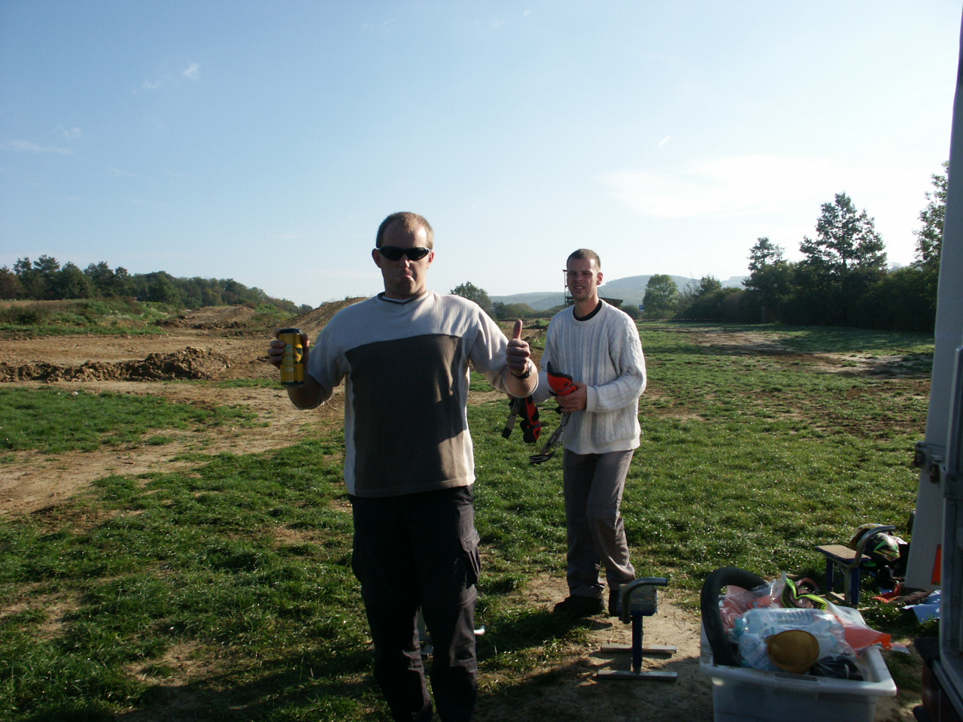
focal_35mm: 29
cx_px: 482
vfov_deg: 48.2
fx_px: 807
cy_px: 361
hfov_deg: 61.7
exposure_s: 1/1000
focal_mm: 7.59
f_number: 4
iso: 100
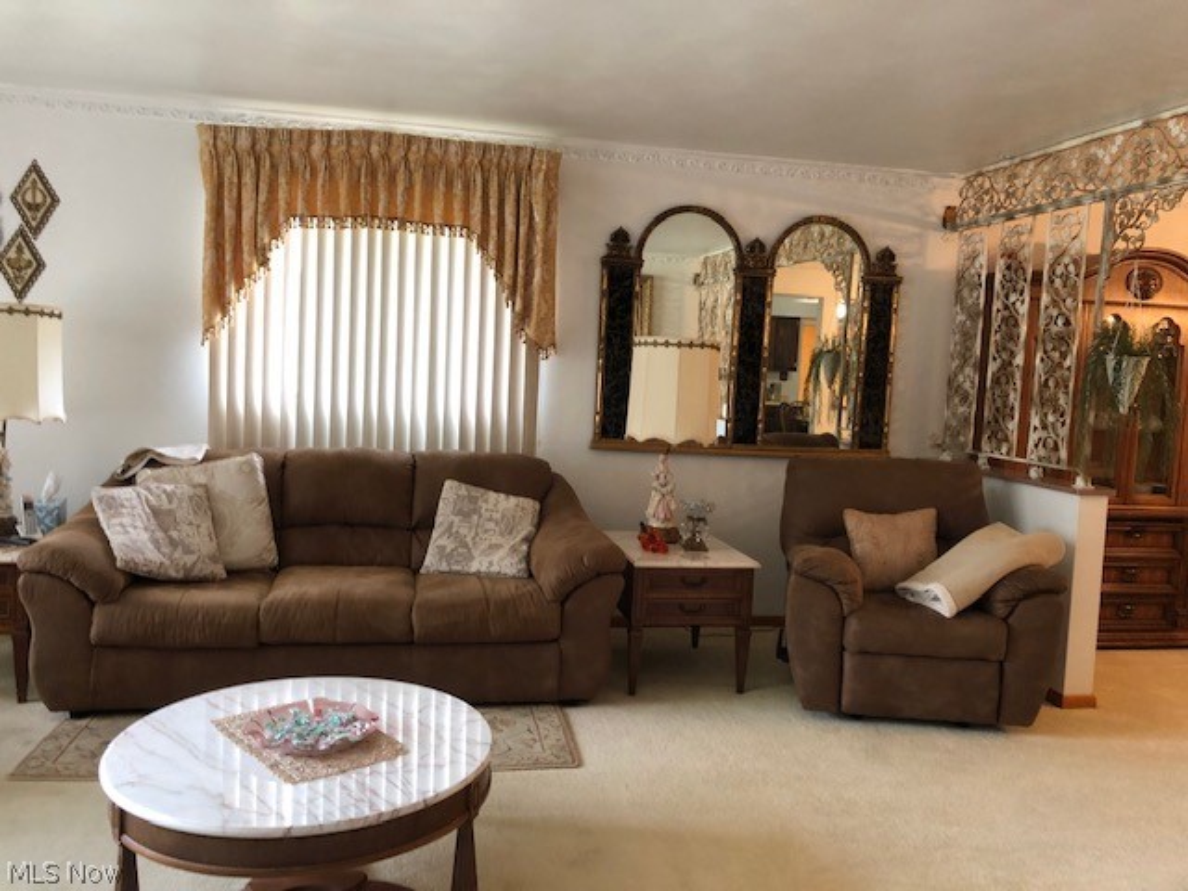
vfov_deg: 49.7
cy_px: 446
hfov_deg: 63.4
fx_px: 961
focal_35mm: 28
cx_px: 594
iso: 40
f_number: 1.8
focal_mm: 3.99
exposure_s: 1/20
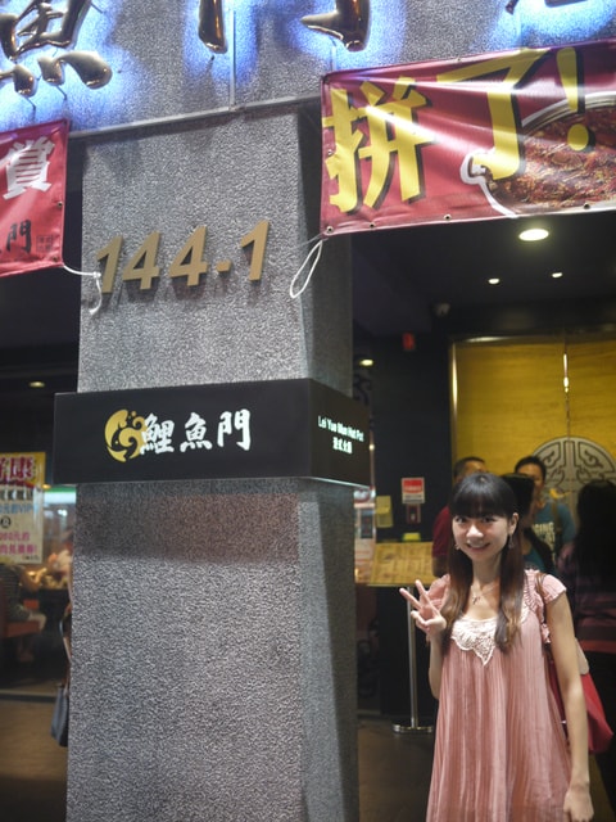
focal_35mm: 40
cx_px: 308
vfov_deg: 46.8
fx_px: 949
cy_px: 411
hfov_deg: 36.0
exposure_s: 1/40
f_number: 1.7
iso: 400
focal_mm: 20
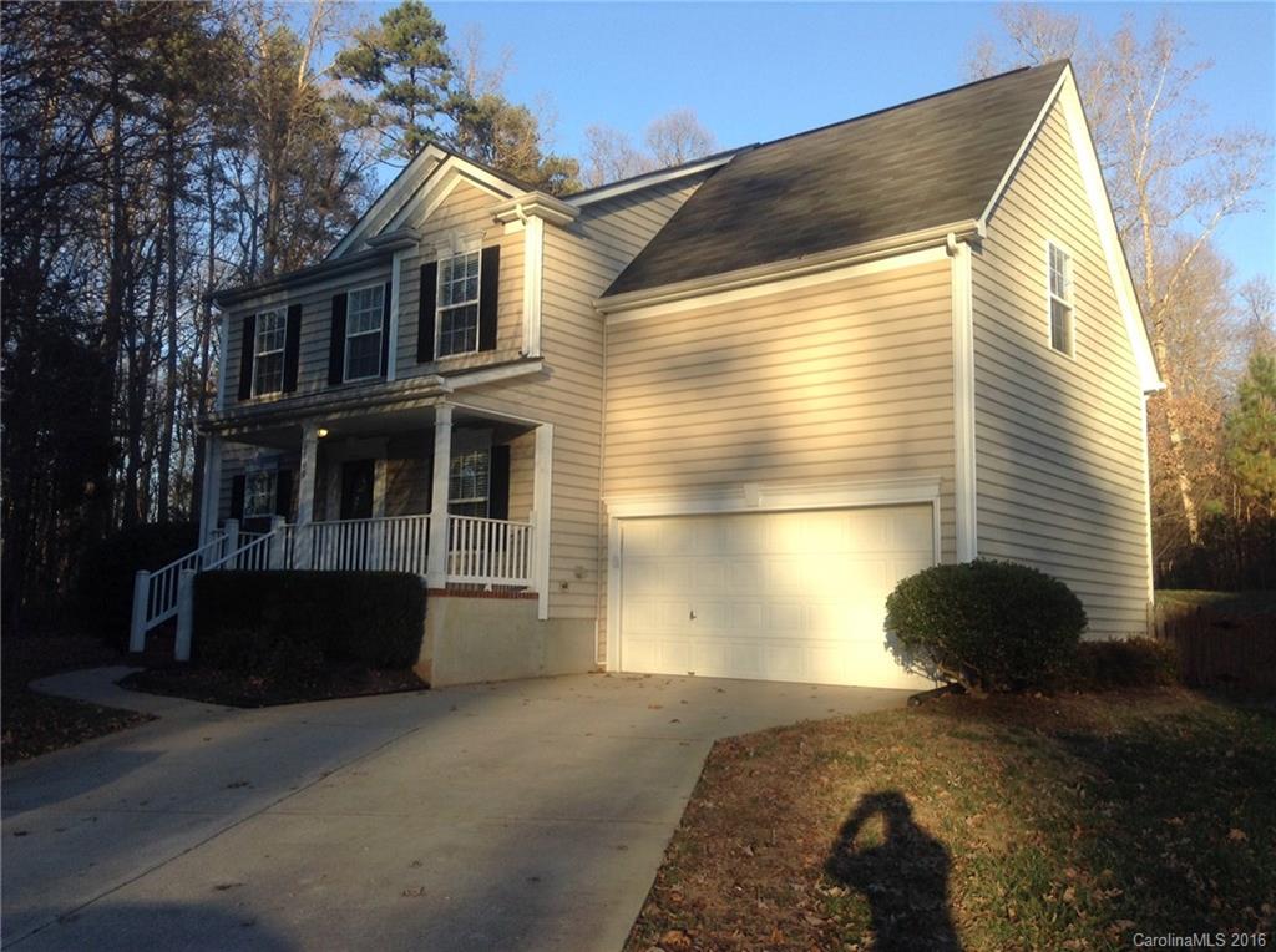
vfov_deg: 42.8
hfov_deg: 55.4
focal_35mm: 33
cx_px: 638
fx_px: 1214
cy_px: 476
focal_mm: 3.3
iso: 25
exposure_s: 1/313
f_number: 2.4
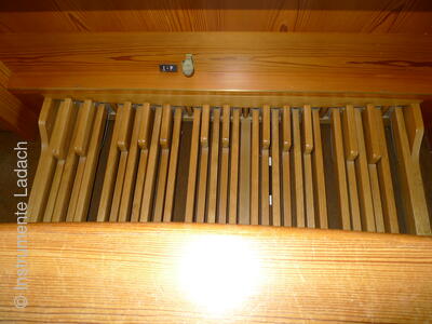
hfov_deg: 71.6
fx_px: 300
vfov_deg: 56.8
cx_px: 216
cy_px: 162
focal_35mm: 24
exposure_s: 1/30
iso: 100
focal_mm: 5.1
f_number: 2
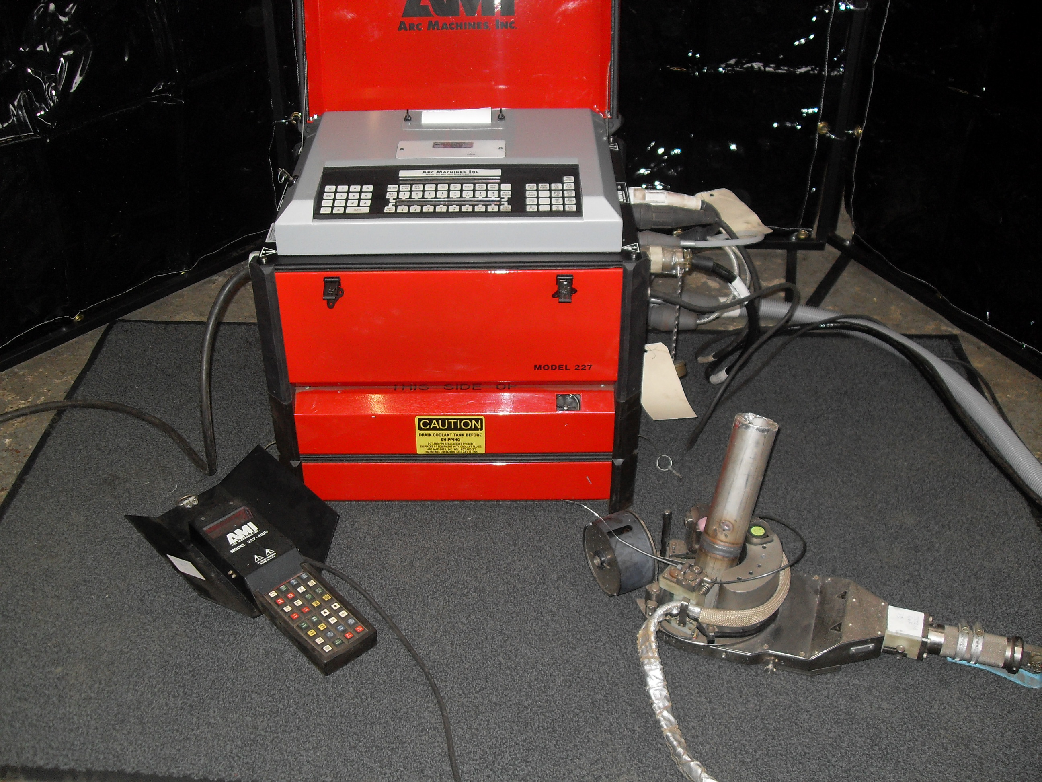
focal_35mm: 37
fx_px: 1114
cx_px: 521
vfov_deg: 38.7
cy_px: 391
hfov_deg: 50.1
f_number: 2.8
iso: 120
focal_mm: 6.3
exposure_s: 1/45
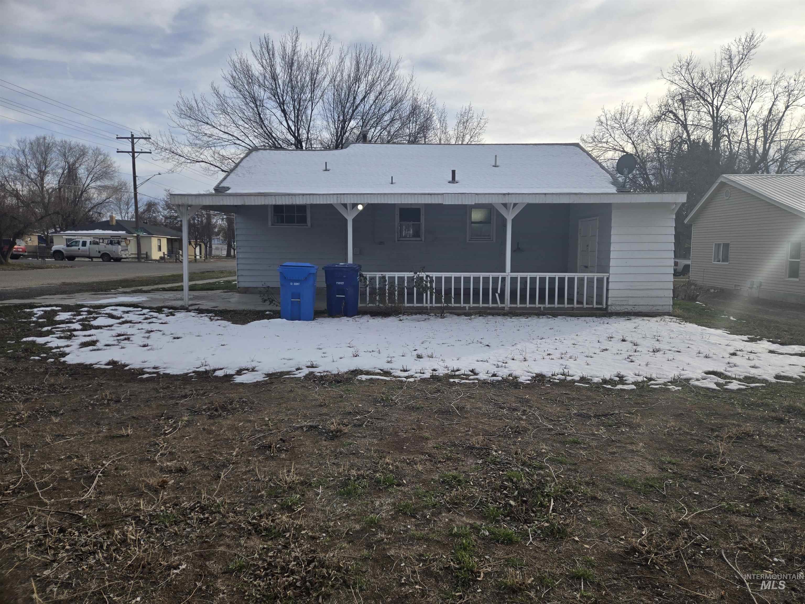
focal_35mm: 23
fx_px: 535
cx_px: 402
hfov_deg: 73.9
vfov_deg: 58.9
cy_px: 302
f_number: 1.8
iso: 25
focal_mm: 5.4
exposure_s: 1/1372
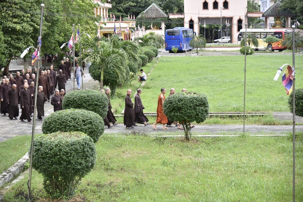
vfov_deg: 18.2
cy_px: 101
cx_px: 152
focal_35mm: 75
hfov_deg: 27.0
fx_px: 631
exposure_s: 1/200
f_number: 4
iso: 320
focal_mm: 75
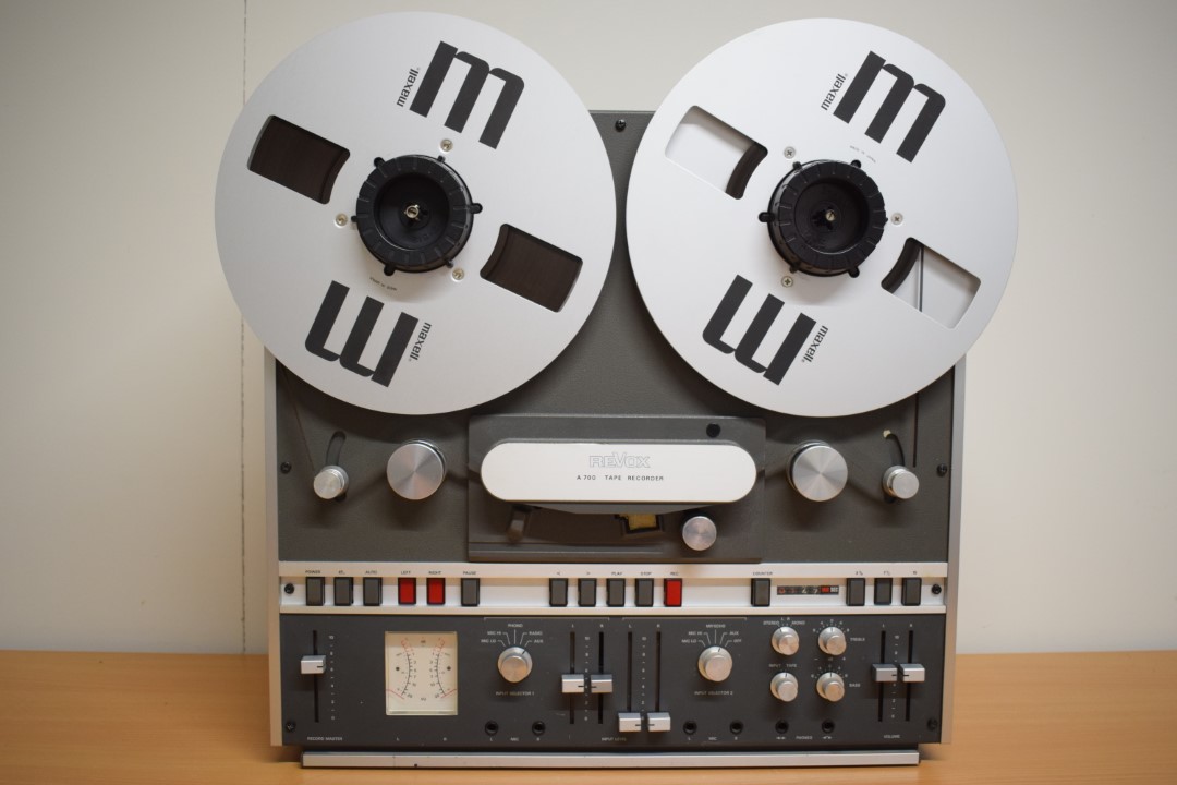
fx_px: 1079
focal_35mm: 33
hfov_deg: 57.2
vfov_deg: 40.0
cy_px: 392
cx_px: 588
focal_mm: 22
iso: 1250
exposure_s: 1/125
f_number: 4
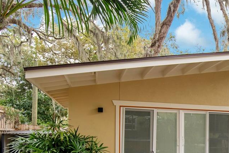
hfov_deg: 42.2
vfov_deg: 32.1
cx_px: 227
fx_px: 254
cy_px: 133
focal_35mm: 40
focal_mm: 16
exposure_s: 1/60
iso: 250
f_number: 4
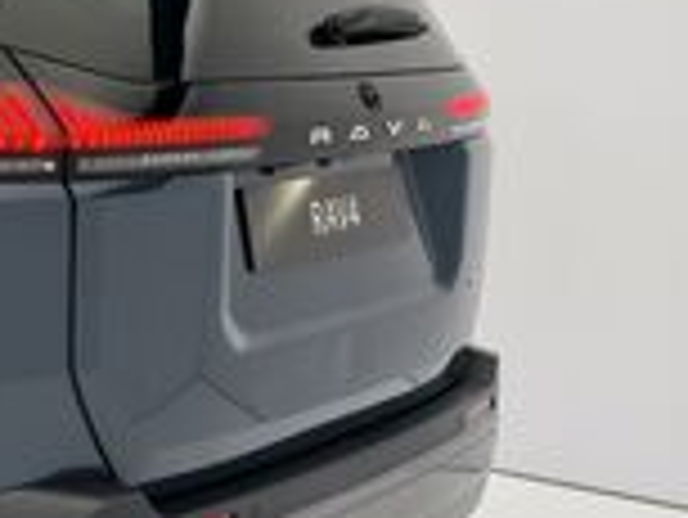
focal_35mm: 82
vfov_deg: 18.0
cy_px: 284
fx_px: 1631
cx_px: -369
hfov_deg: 20.2
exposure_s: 1/148
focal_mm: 6.54
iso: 72
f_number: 1.57
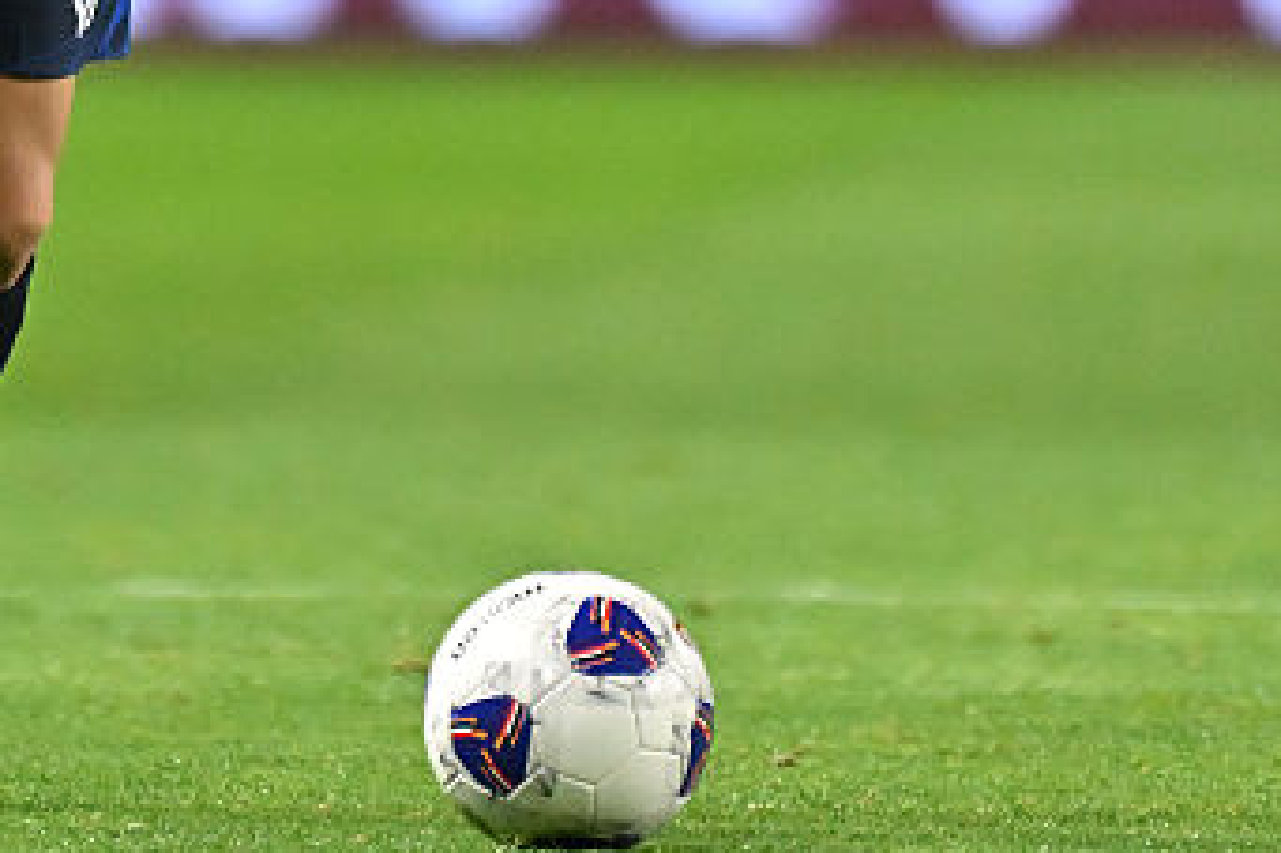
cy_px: -410
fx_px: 64052
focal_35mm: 1801
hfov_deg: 1.1
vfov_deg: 0.8
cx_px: 391
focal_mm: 400
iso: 3200
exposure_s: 1/2000
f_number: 2.8
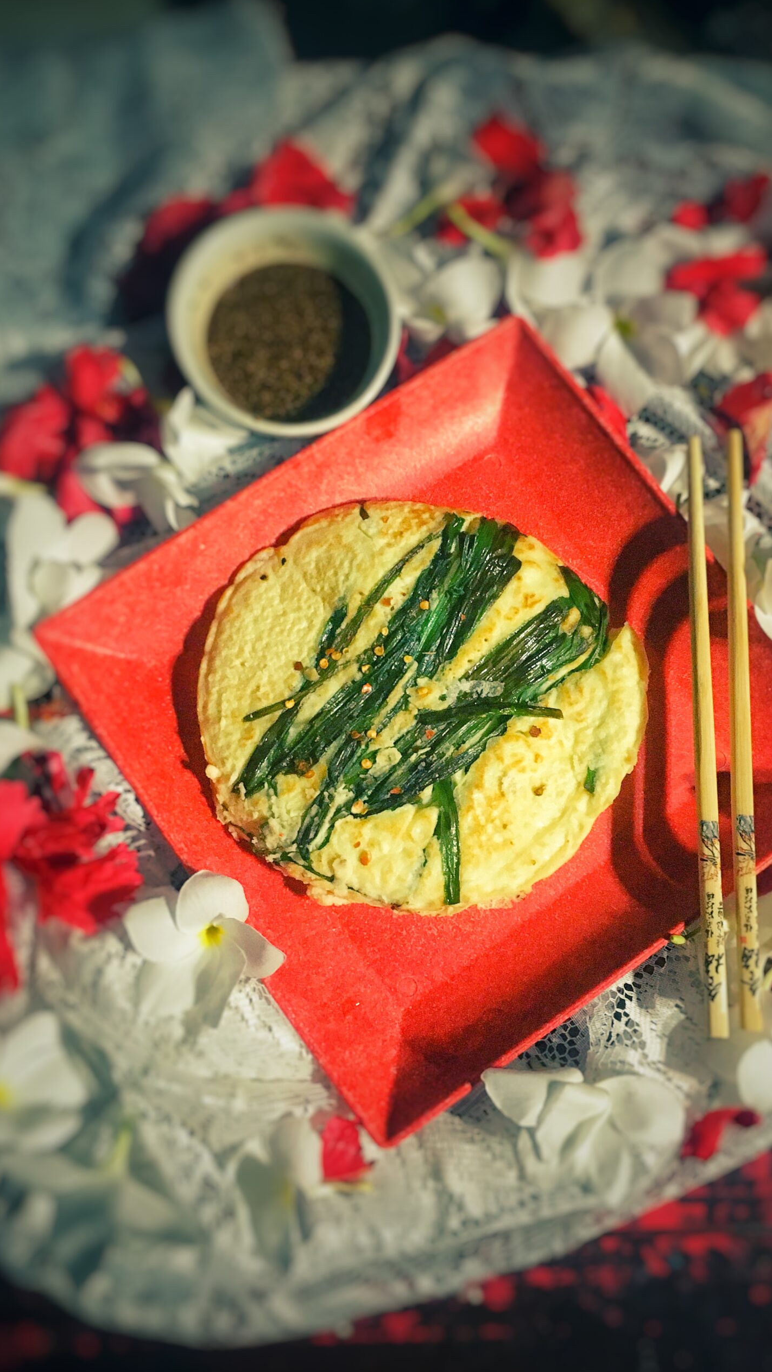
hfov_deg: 36.7
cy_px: 689
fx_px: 1165
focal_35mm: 32
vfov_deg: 61.0
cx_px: 416
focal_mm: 4.15
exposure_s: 1/15
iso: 250
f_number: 2.2
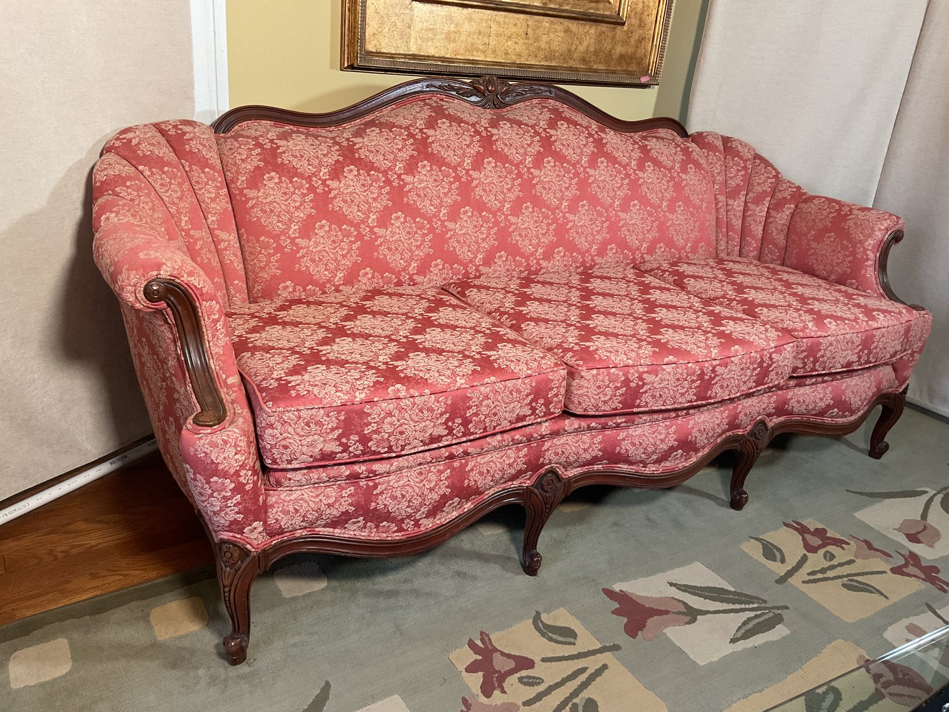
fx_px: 795
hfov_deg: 61.7
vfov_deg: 48.2
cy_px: 356
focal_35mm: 29
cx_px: 474
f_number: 1.8
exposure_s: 1/60
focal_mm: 3
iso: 125
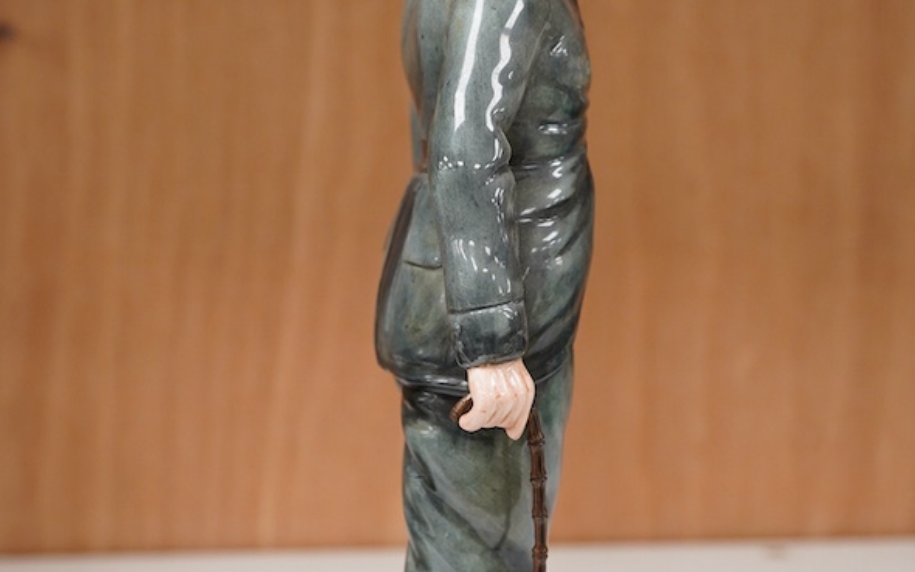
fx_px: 1746
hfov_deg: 29.4
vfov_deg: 18.6
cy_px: 357
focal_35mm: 70
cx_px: 461
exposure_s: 1/125
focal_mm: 30
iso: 1250
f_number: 7.1
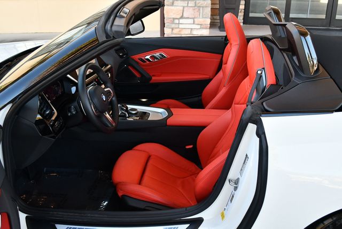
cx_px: 171
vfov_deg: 36.9
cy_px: 114
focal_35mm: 36
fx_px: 342
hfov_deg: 53.1
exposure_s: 1/250
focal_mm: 18
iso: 400
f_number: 4
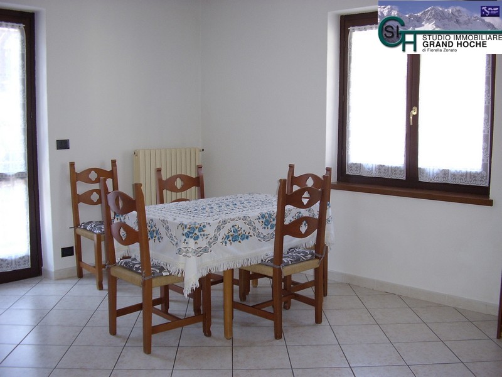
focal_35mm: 30
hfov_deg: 60.0
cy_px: 188
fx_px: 435
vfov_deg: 46.8
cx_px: 251
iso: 100
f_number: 2.9
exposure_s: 1/30
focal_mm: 5.8
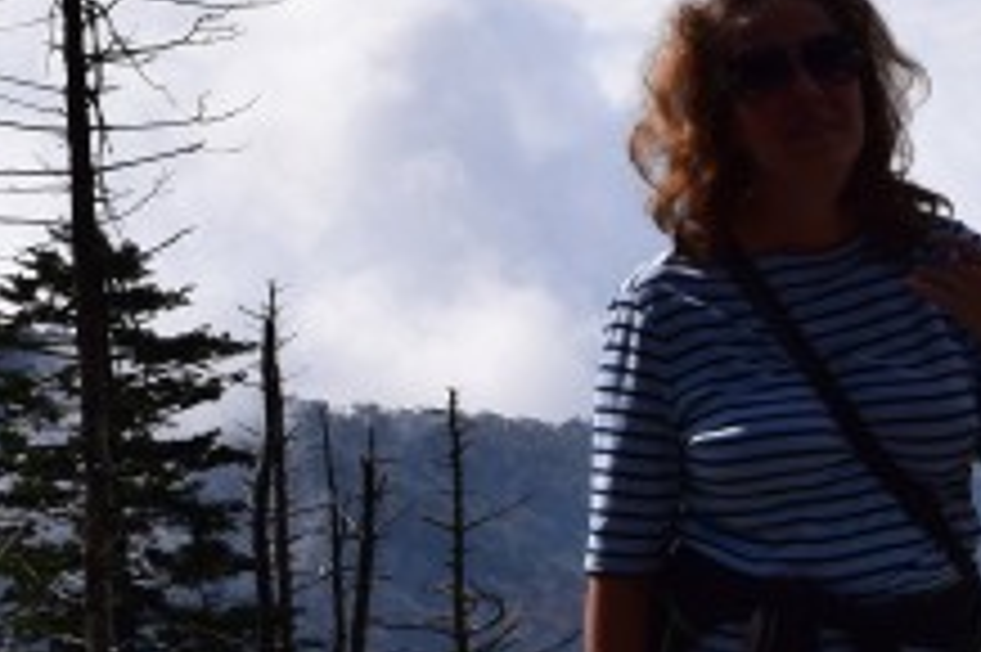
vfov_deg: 7.7
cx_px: 716
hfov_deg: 11.6
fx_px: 4802
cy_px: 40
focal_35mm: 176
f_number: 11
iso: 200
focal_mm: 25
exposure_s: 1/640
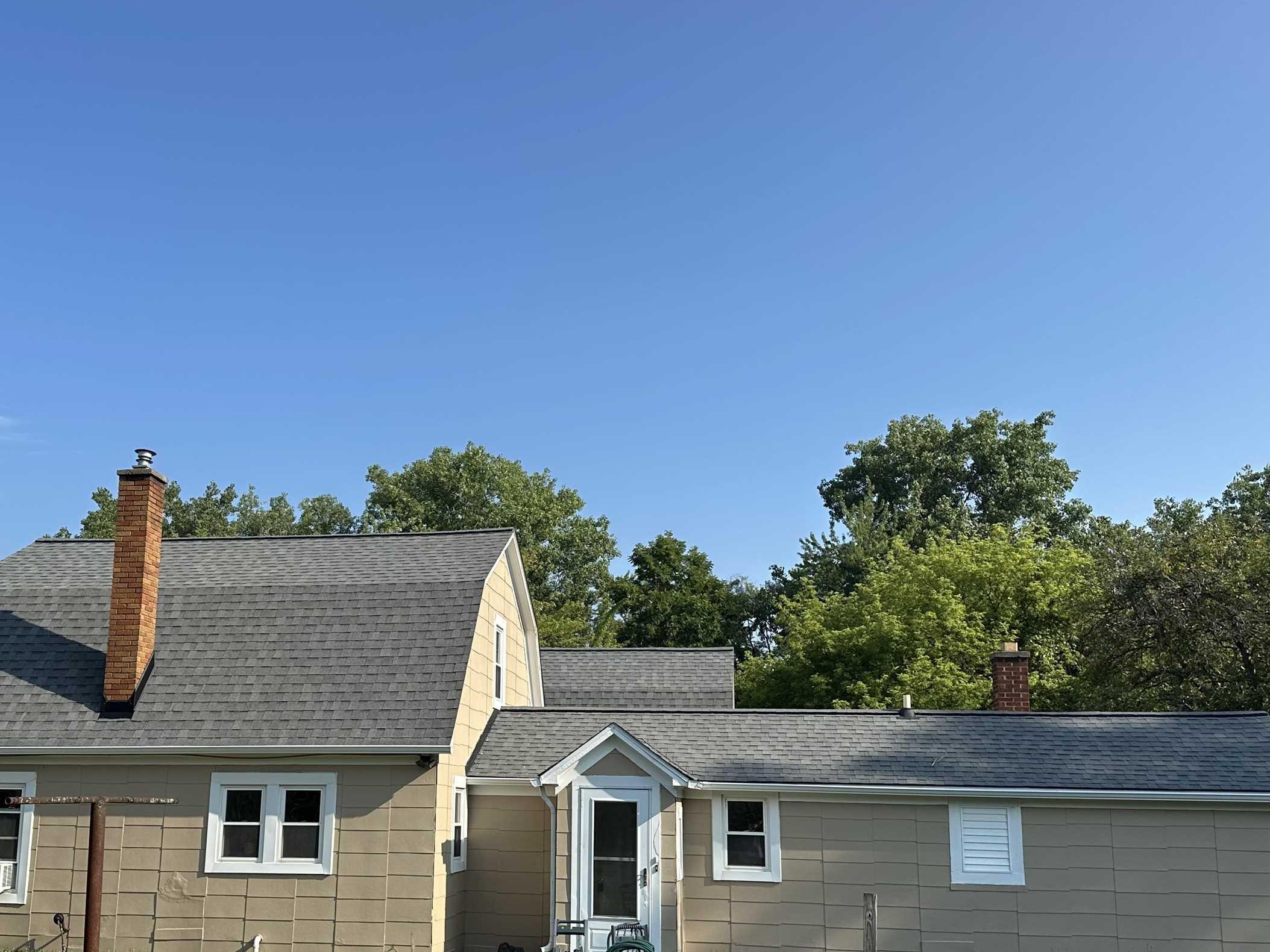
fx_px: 1284
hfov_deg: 52.4
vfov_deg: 40.4
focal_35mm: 35
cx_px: 540
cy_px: 590
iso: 80
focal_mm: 6.86
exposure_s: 1/3717
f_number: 1.78
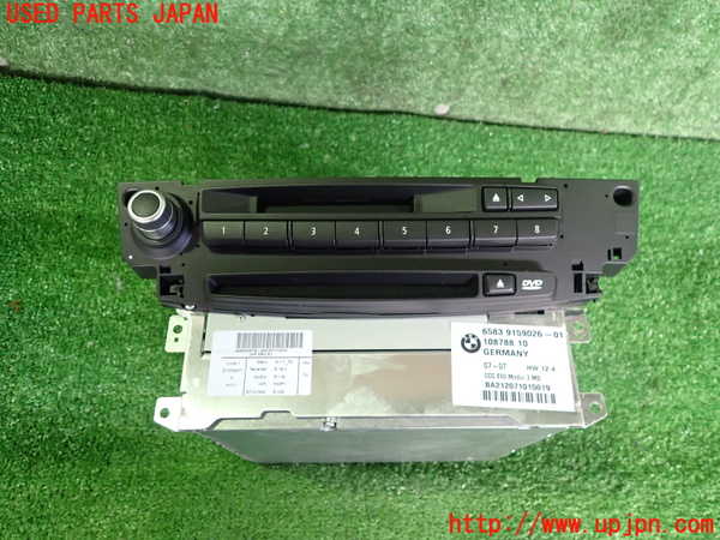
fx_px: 520
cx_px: 360
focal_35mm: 25
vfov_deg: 54.9
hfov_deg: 69.4
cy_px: 270
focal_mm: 4.5
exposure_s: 1/30
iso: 500
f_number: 2
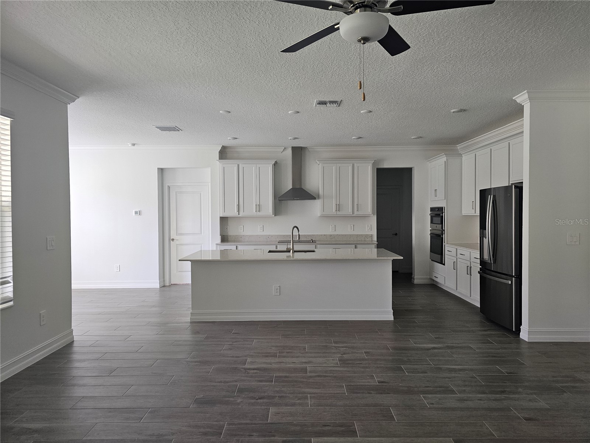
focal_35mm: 23
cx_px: 295
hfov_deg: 73.9
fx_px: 392
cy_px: 222
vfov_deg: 58.9
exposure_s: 1/120
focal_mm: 6.3
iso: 160
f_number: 1.7
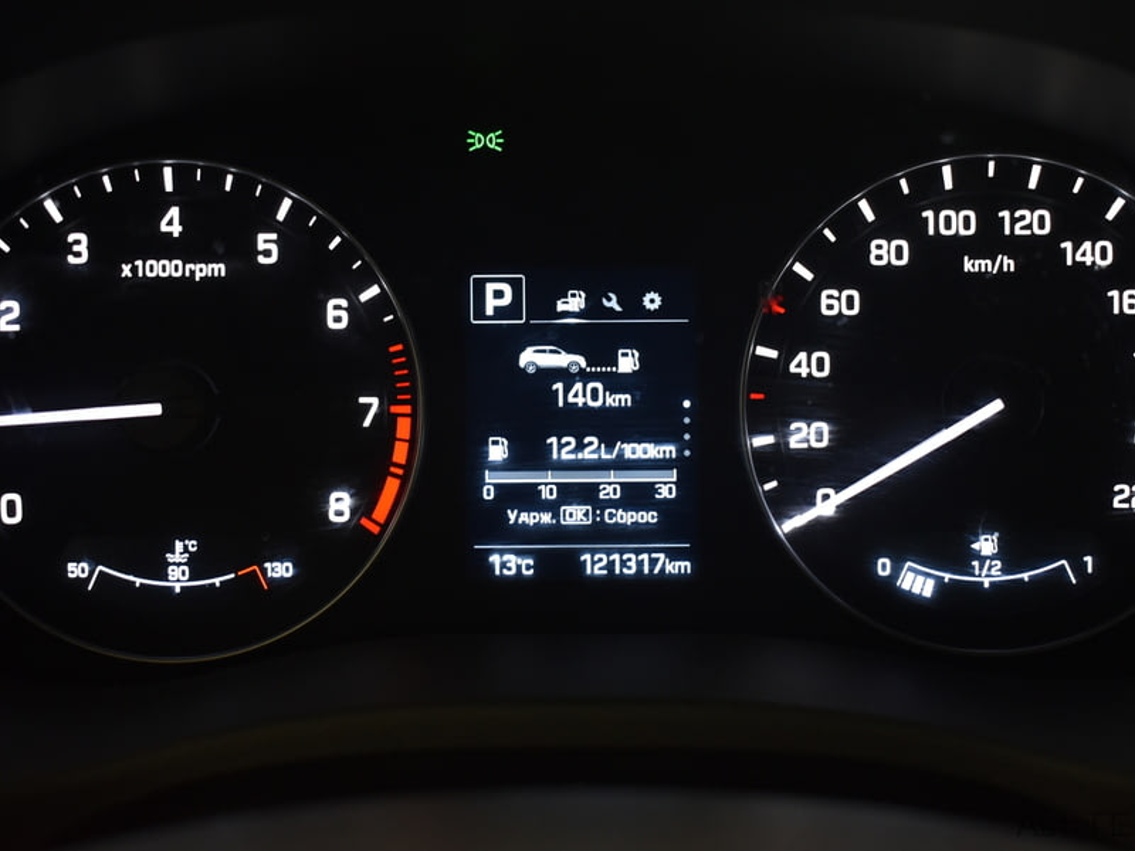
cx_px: 604
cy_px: 426
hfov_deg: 36.8
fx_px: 1705
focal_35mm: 52
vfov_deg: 28.0
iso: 1000
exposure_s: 1/40
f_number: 4.5
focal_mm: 32
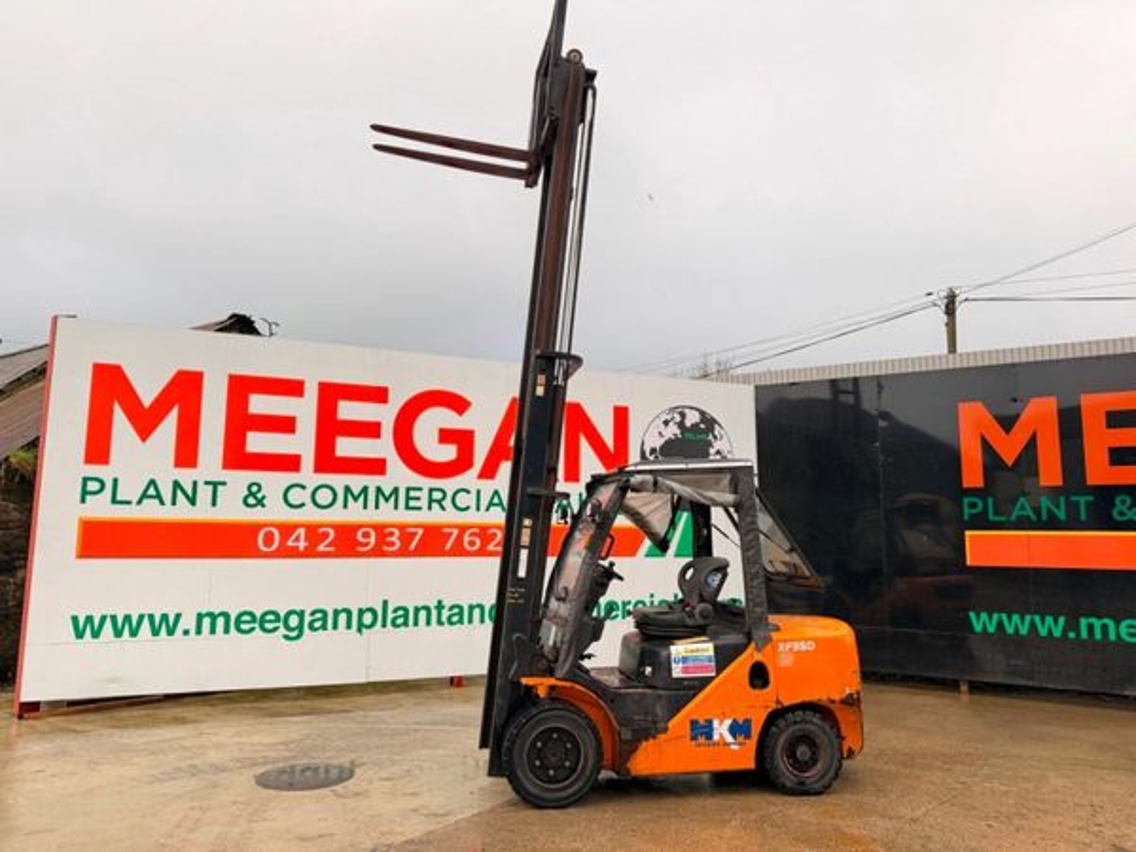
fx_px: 788
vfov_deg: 56.8
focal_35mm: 24
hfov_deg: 71.6
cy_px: 426
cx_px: 568
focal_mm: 6.76
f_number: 1.78
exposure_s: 1/735
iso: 100
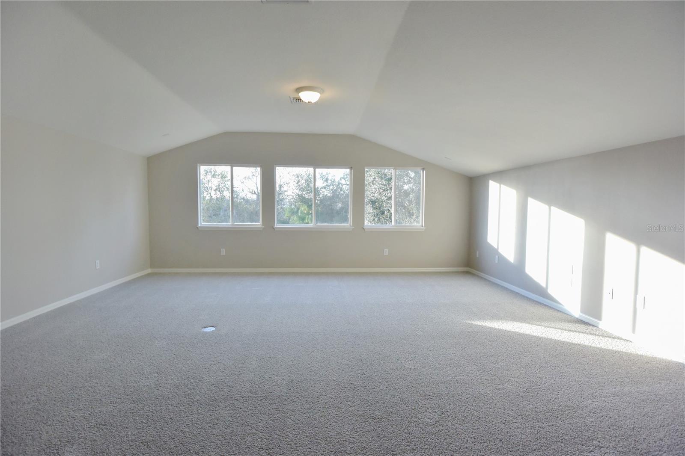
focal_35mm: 18
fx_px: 342
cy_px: 228
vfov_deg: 67.4
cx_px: 342
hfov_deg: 90.0
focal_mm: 6.7
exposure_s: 1/160
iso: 400
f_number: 3.5
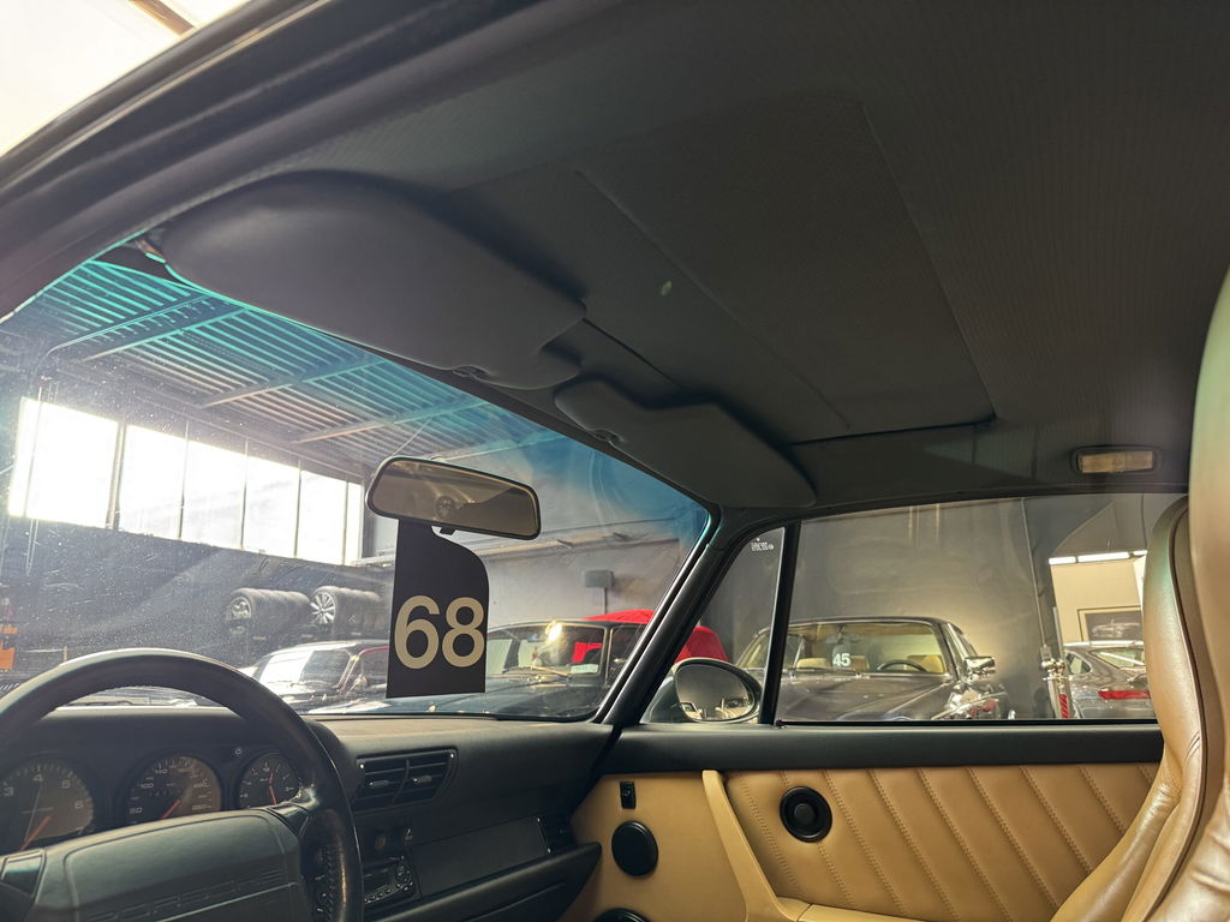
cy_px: 461
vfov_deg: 56.8
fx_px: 853
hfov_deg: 71.6
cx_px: 615
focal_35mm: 24
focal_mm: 6.76
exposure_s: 1/60
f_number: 1.78
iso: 320
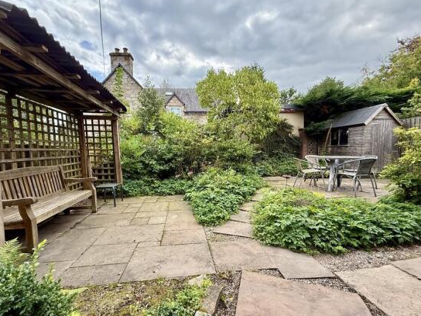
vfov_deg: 81.7
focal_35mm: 15
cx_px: 198
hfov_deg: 98.1
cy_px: 161
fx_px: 182
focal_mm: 2.22
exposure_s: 1/328
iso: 64
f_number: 2.2
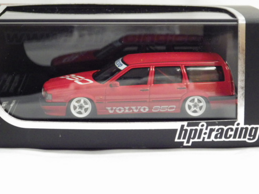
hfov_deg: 18.4
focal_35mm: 107
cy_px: 77
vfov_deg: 13.8
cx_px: 121
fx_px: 801
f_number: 4.4
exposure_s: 1/30
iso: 1000
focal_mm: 15.6
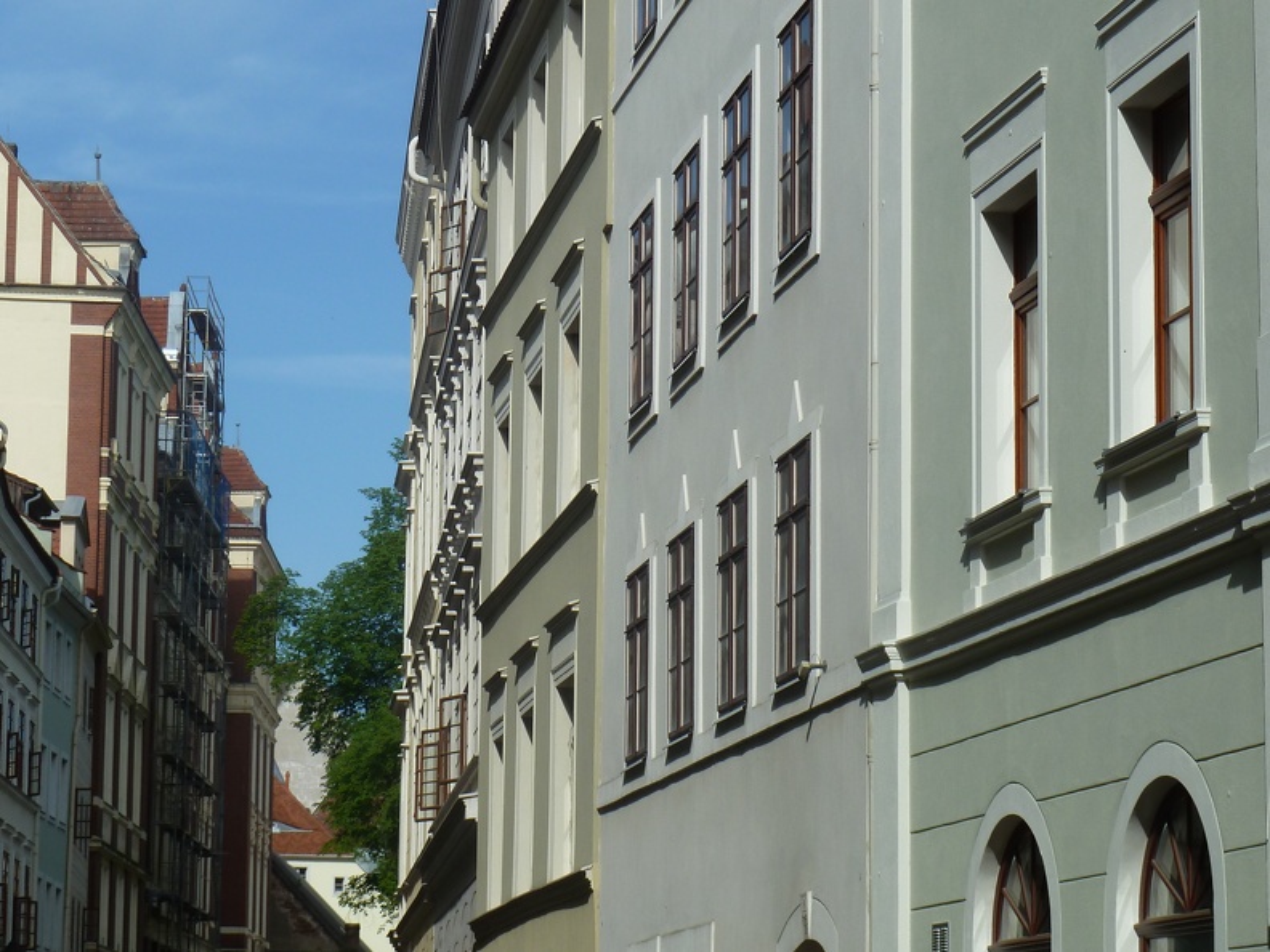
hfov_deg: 25.0
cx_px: 635
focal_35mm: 78
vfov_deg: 18.9
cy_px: 476
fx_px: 2862
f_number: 5
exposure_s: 1/500
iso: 80
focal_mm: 12.8
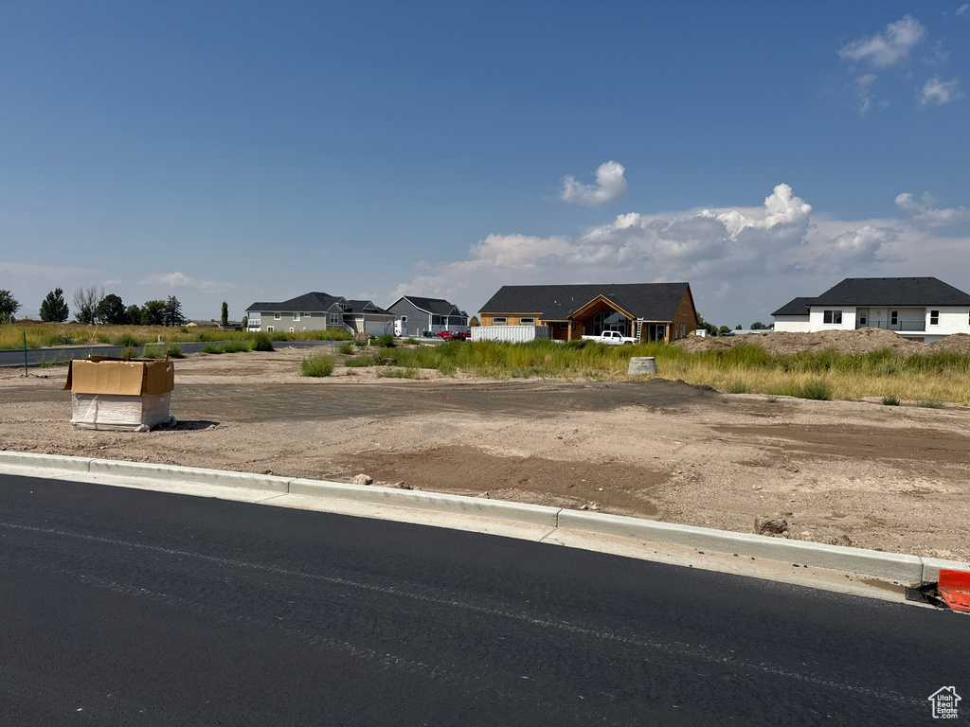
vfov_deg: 56.8
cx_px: 485
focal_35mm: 24
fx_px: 673
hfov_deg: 71.6
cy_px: 364
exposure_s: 1/9009
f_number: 1.78
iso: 80
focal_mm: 6.76
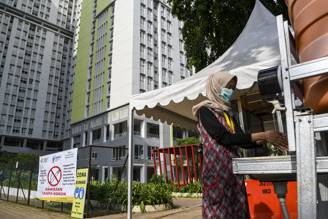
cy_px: 110
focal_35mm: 26
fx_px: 232
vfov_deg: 50.4
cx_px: 164
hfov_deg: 70.4
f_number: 3.5
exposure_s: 1/2500
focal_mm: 17
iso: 200
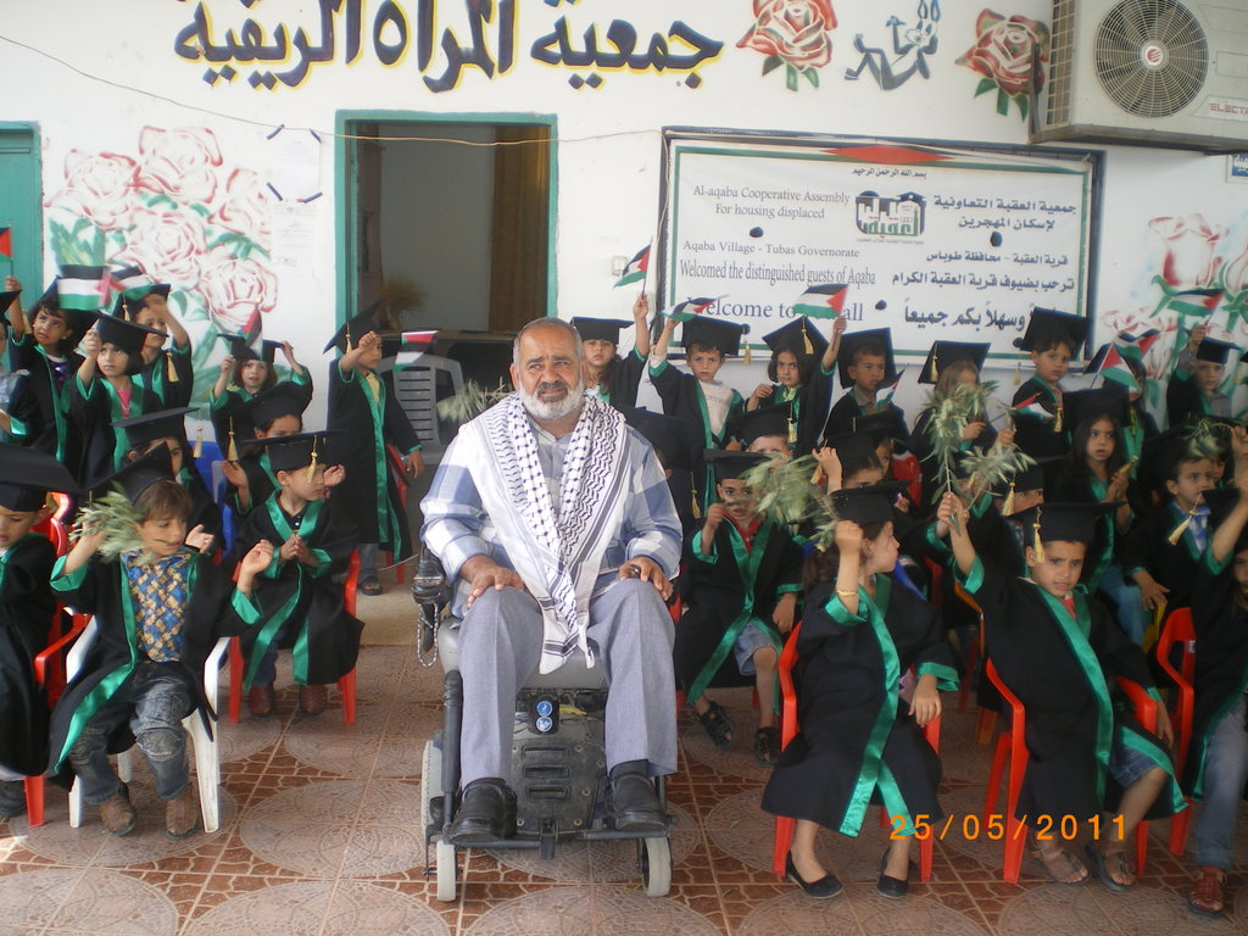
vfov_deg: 39.7
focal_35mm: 36
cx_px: 624
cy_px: 468
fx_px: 1298
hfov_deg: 51.4
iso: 50
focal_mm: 6.3
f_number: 3.1
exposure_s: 1/60
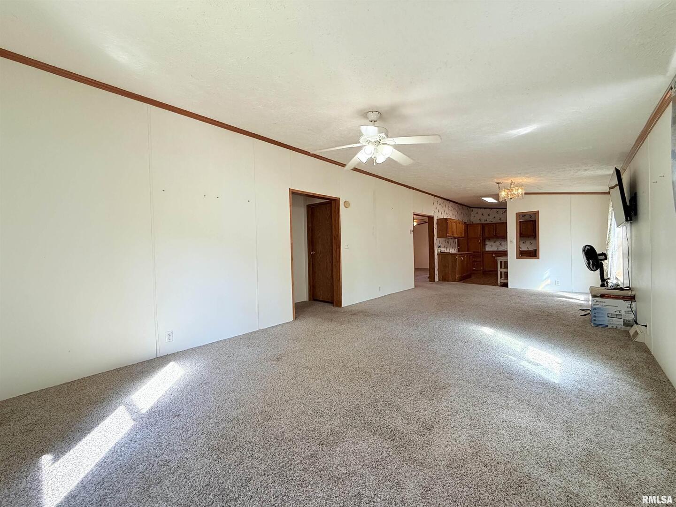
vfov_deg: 85.7
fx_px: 273
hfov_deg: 102.1
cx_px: 338
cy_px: 254
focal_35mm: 14
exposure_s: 1/120
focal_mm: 2.22
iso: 160
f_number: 2.2
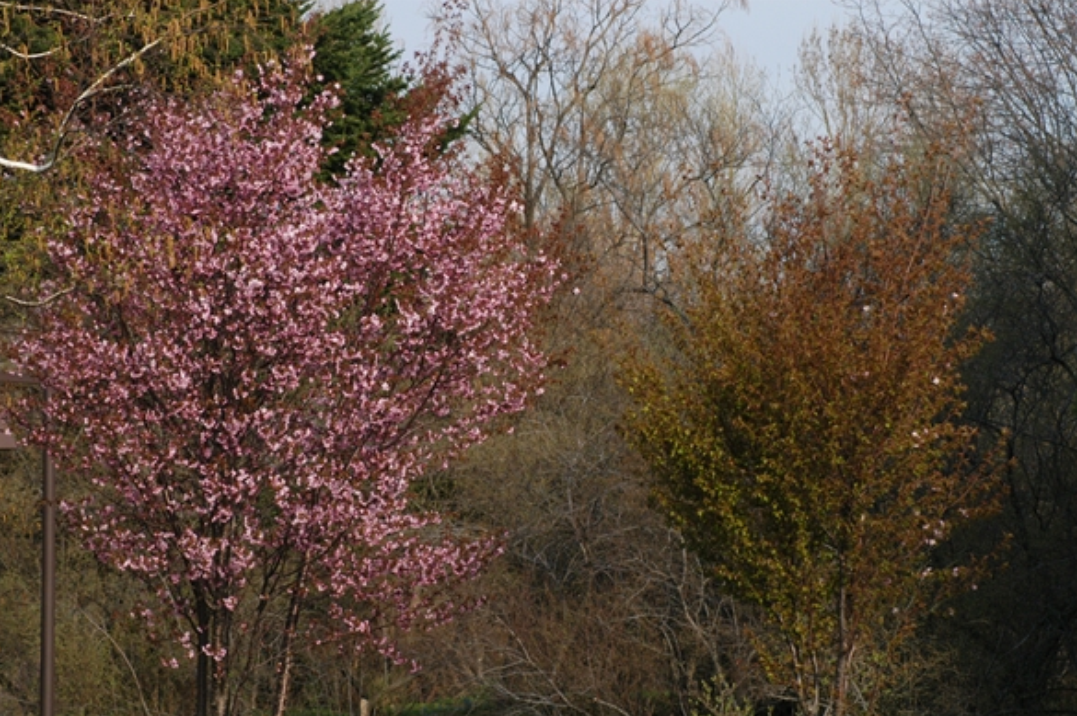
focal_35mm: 162
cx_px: 534
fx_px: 4828
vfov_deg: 8.5
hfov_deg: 12.7
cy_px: 364
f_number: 6.3
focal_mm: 105
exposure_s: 1/1000
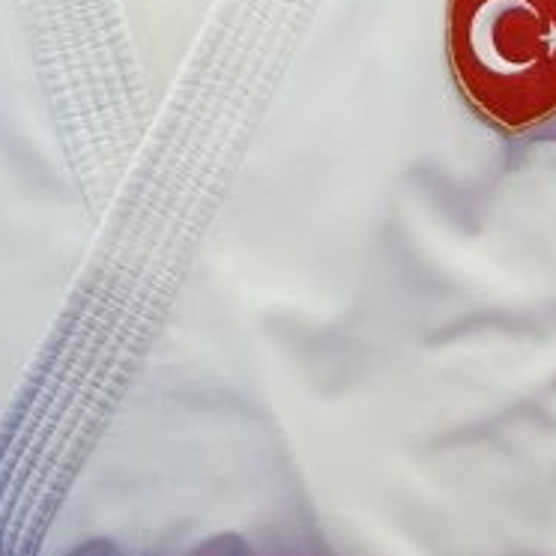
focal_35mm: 1641
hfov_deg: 1.1
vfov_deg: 1.1
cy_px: 27
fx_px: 29820
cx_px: 356
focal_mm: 200
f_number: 2.8
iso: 1250
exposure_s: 1/1000
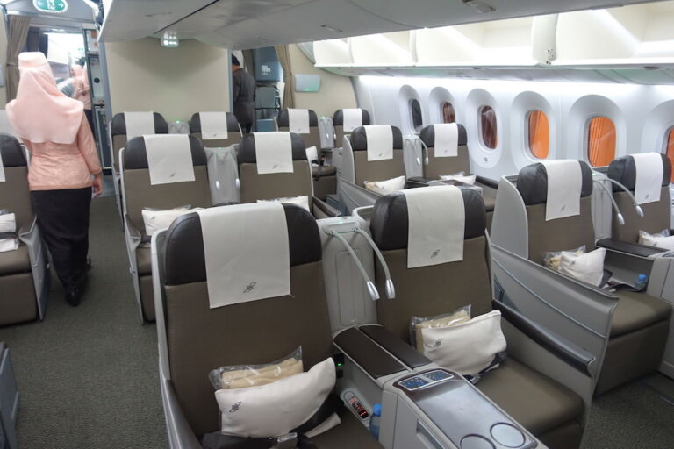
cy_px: 224
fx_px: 449
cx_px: 337
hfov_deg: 73.7
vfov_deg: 53.1
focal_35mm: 24
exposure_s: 1/30
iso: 800
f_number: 1.8
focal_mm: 8.8
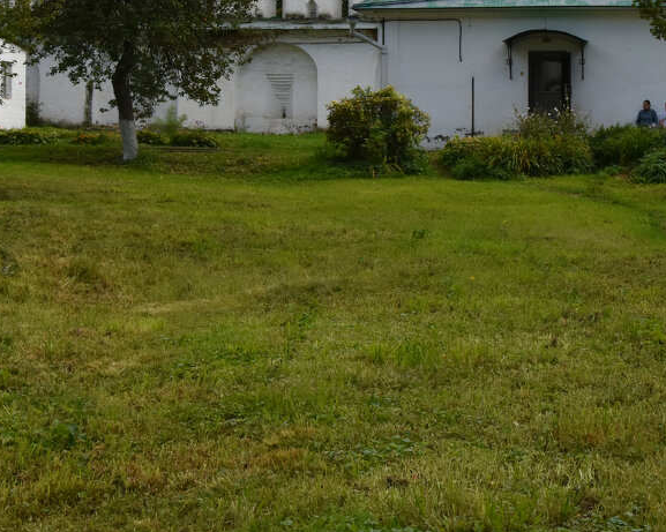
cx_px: 484
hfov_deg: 23.1
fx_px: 1615
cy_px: 110
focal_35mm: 82
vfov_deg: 18.5
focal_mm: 28
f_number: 8
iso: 400
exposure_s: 1/500
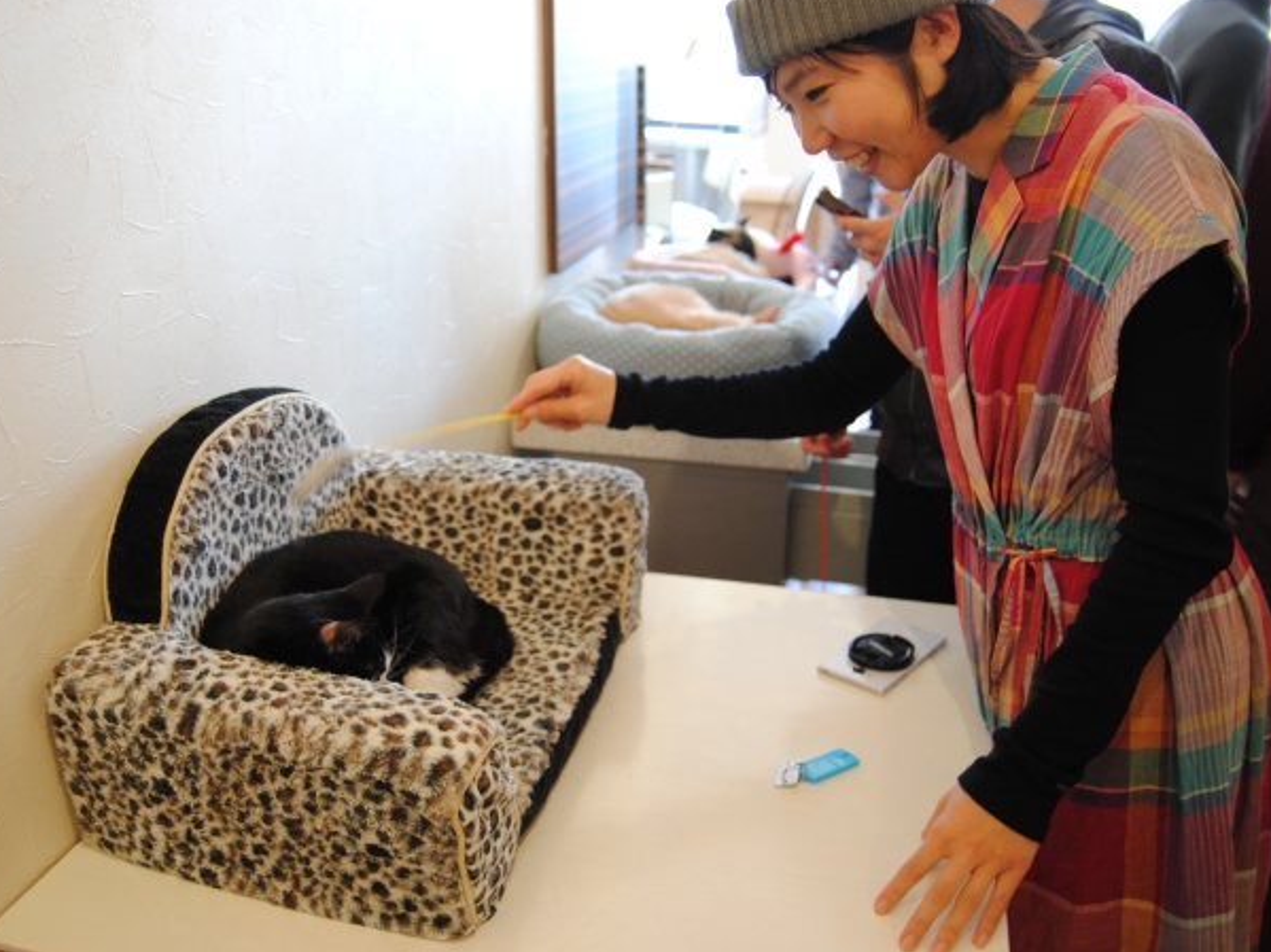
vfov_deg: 44.7
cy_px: 473
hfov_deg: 57.4
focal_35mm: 32
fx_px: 1158
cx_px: 567
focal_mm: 19
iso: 400
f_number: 2.8
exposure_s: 1/20
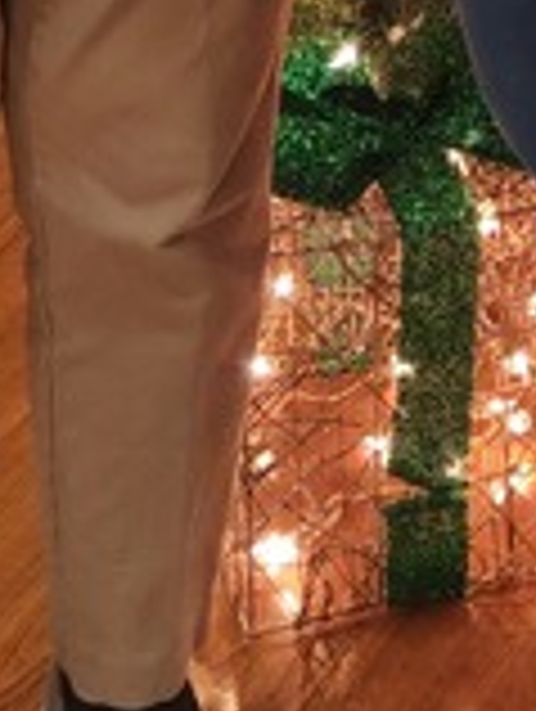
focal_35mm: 149
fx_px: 3068
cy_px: -968
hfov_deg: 9.9
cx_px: 545
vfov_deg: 11.2
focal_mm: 5.4
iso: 320
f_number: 1.8
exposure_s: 1/60
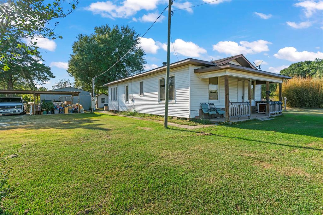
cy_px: 108
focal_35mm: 17
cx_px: 162
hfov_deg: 93.3
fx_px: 152
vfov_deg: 70.4
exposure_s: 1/100
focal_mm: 17
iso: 100
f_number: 11
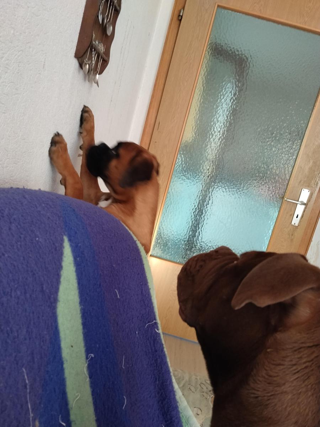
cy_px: 214
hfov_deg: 48.2
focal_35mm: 29
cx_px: 160
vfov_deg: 61.7
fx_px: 357
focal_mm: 4.22
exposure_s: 1/33.3
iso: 160
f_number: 1.8
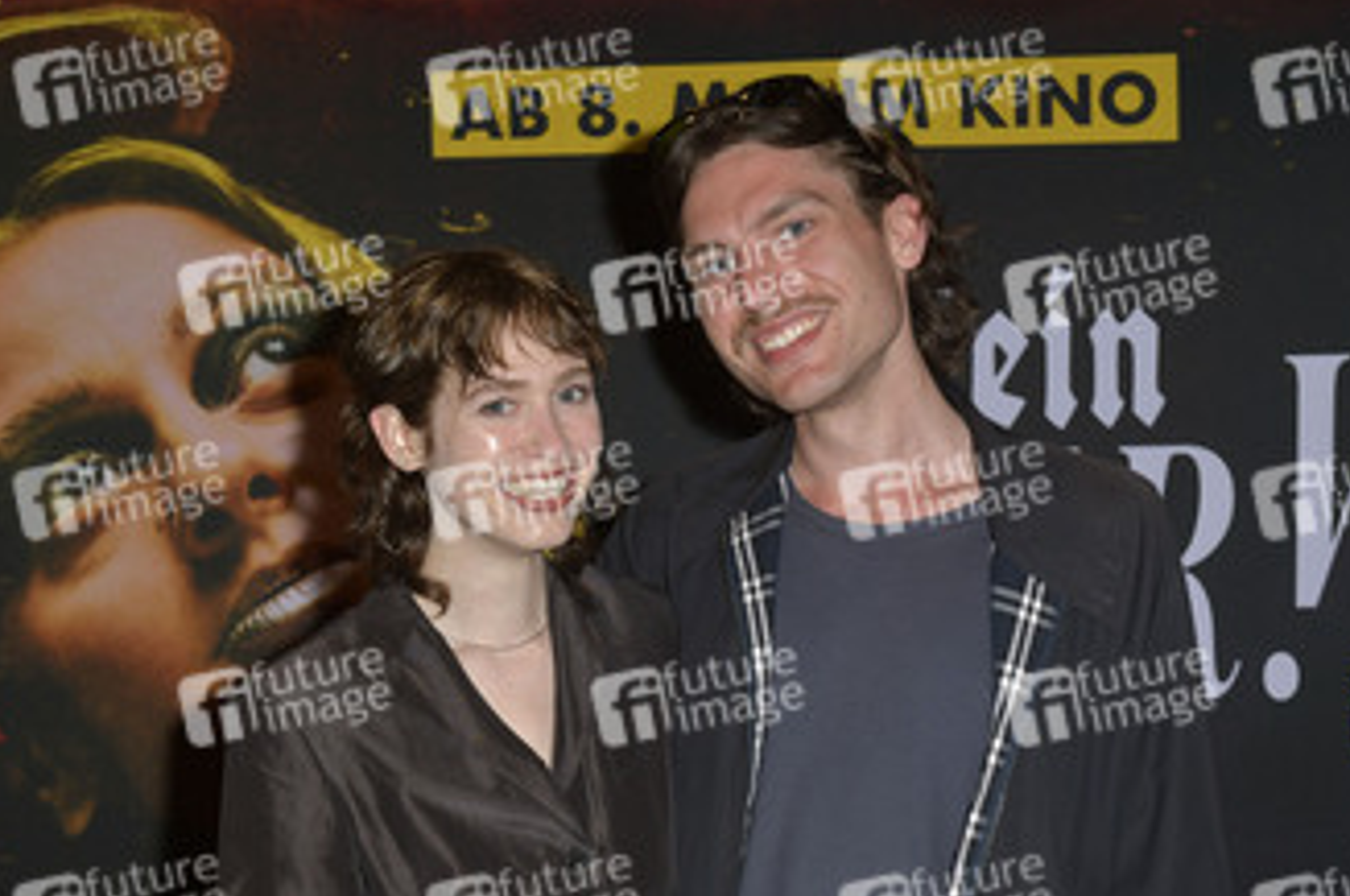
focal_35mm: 69
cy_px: 595
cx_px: 588
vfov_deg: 19.6
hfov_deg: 29.3
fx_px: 2584
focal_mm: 50
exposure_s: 1/160
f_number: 5.6
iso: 640
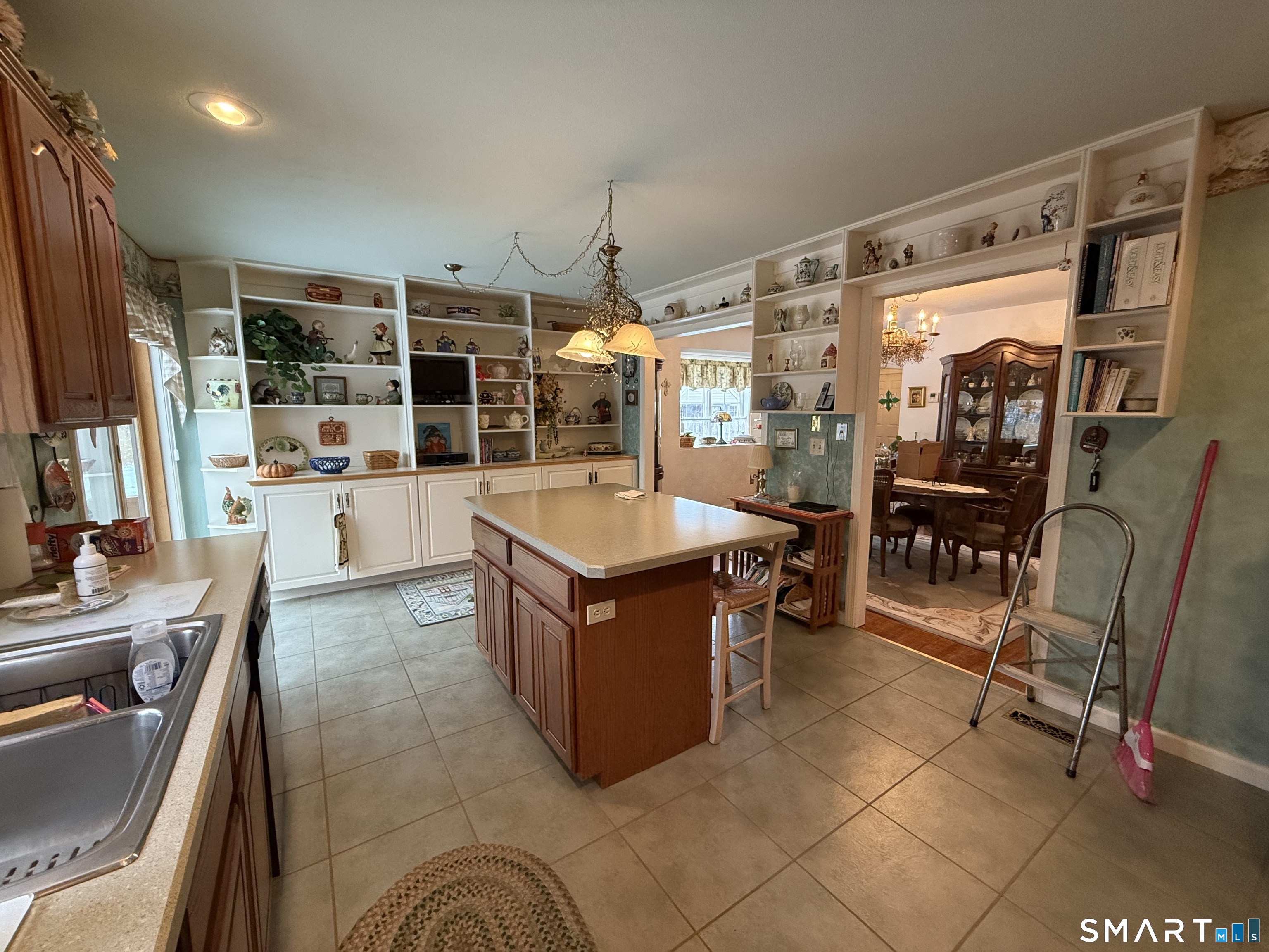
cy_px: 476
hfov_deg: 102.1
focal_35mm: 14
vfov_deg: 85.7
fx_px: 513
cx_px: 634
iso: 500
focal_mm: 2.22
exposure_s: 1/120
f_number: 2.2
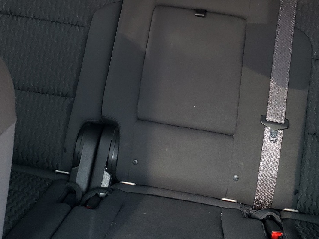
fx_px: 516
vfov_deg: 24.7
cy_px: -10
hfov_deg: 34.3
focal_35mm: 56
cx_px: 170
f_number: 1.5
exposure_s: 1/120
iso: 90
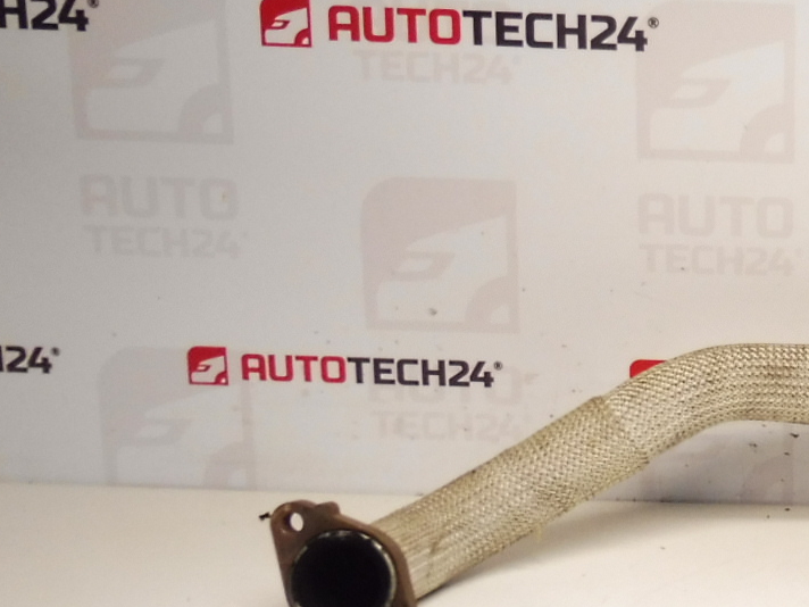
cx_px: 1019
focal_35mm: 69
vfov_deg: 21.3
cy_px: 375
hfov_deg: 24.9
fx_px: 1613
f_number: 3.5
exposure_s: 1/100
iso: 200
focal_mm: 4.3
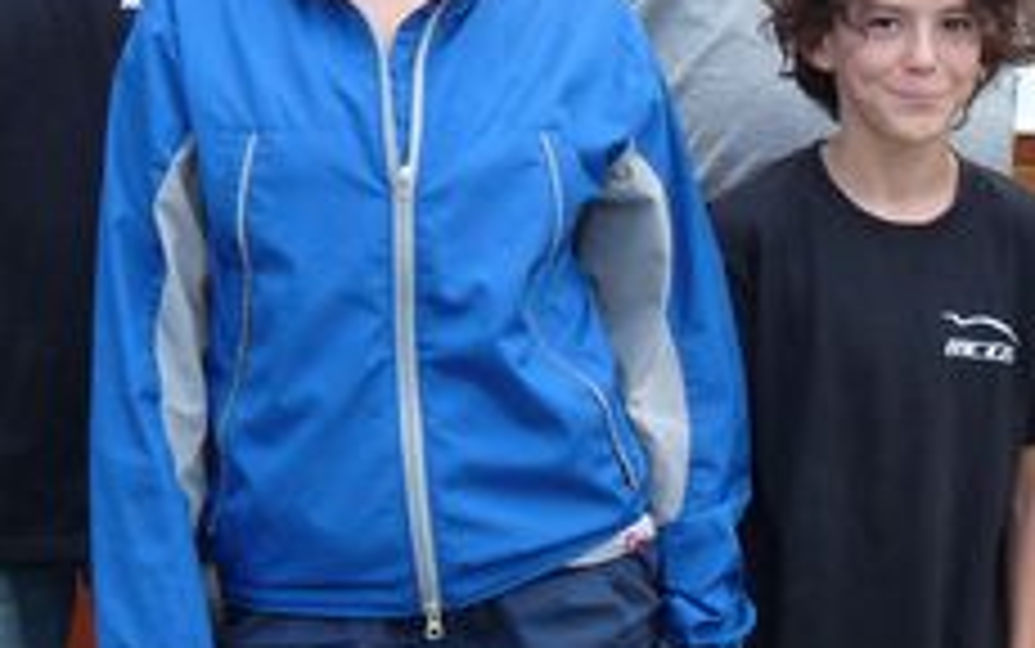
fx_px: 3640
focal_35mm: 129
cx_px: 972
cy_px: 256
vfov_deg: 10.2
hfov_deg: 15.9
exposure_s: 1/125
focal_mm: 6.2
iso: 100
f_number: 3.6
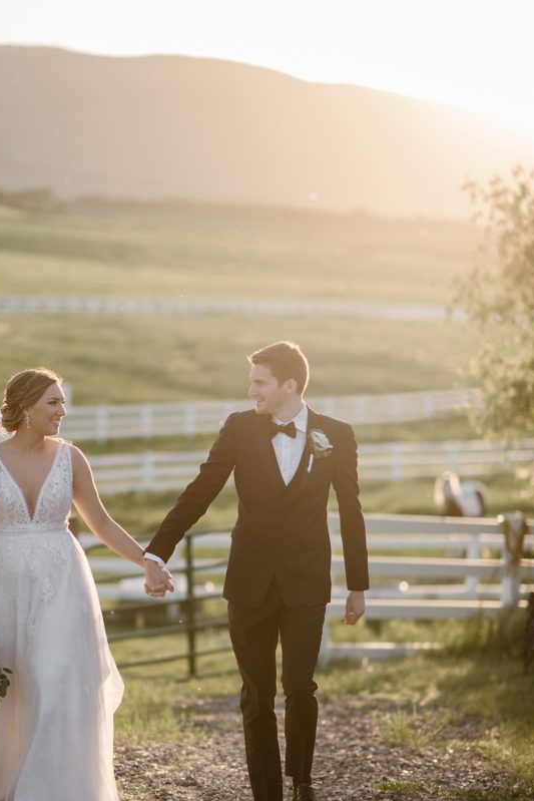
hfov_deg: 12.6
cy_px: 449
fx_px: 2424
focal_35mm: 109
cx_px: 217
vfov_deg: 18.7
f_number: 1.8
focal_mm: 85
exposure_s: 1/2000
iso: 200
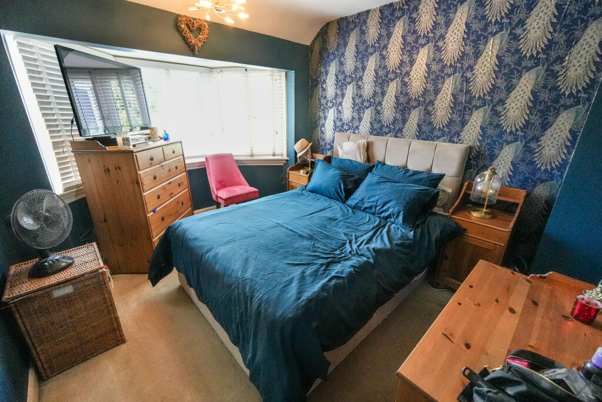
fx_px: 251
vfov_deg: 77.3
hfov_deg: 100.4
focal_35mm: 15
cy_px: 201
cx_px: 301
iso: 4000
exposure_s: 1/160
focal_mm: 10
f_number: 4
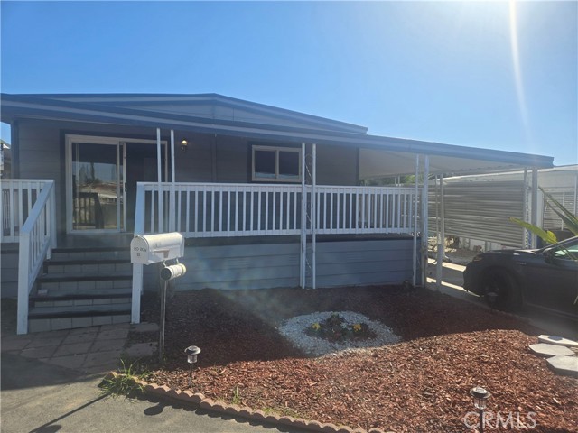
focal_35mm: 23
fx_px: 384
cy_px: 216
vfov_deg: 58.9
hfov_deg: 73.9
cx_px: 289
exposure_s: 1/2333
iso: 25
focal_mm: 5.4
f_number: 1.8
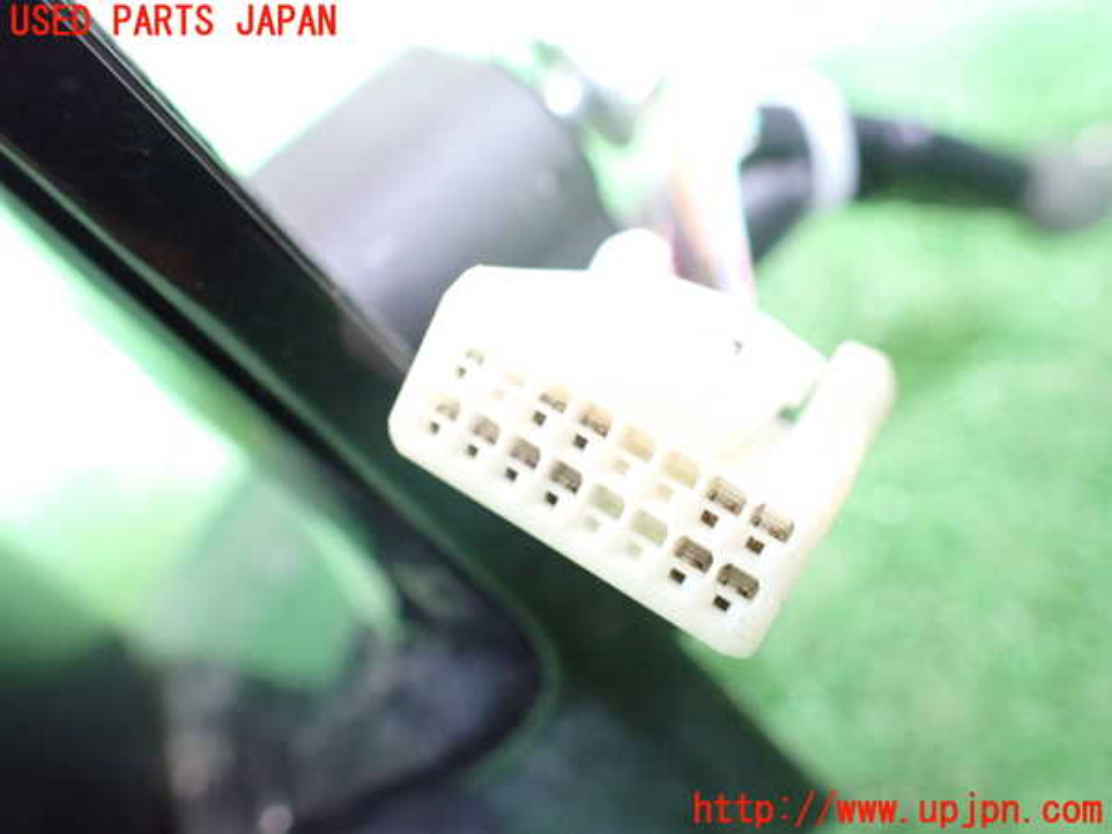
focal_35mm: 30
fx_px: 964
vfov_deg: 46.8
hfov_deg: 60.0
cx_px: 556
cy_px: 417
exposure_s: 1/30
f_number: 2.3
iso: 1000
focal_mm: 5.4
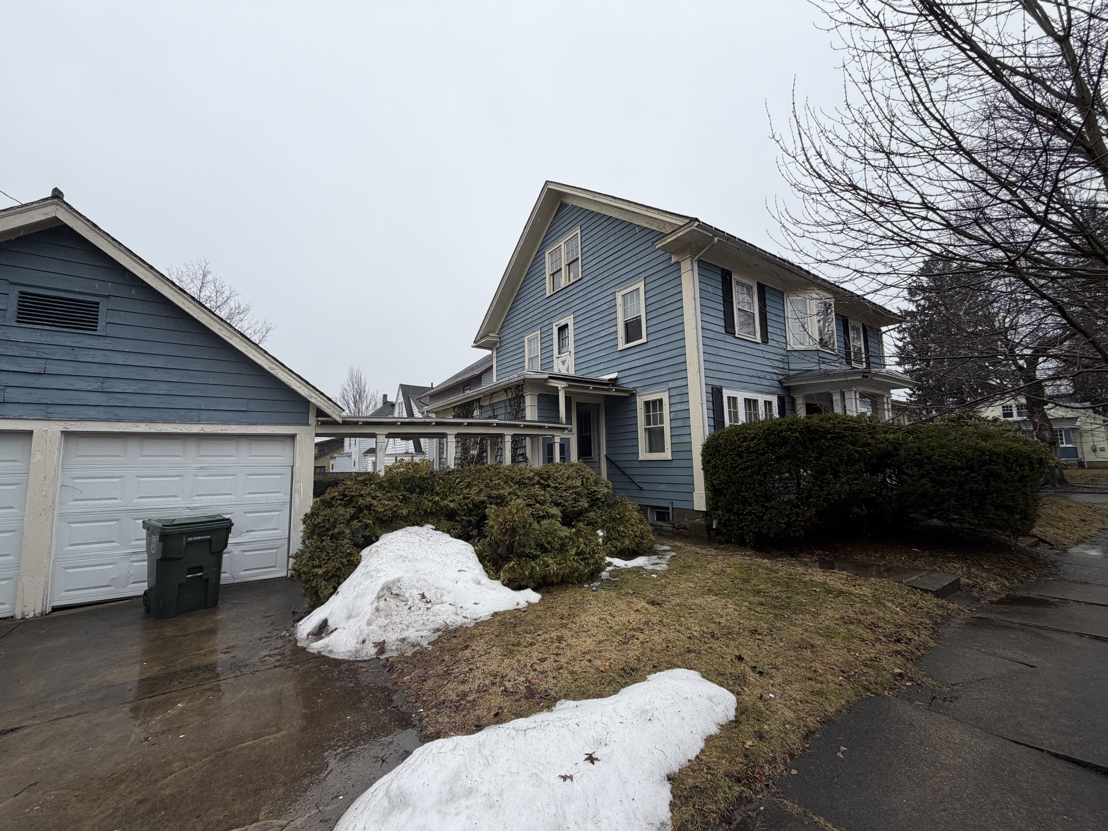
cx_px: 554
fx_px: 448
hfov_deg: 102.1
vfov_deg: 85.7
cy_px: 416
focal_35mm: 14
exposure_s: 1/502
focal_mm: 2.22
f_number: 2.2
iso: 50
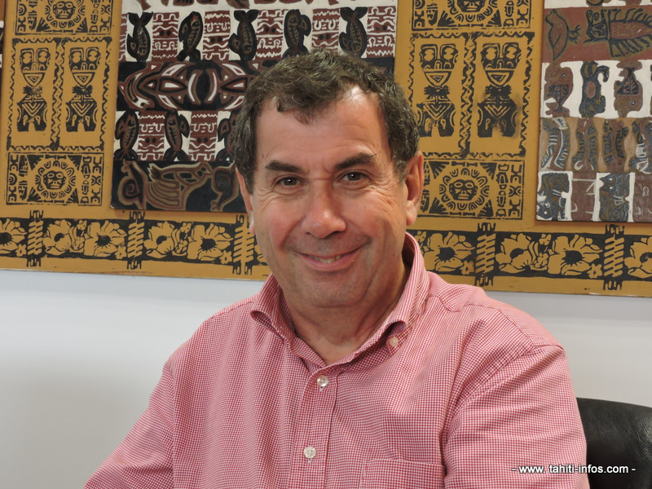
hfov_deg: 24.4
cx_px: 326
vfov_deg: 18.4
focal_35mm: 80
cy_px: 244
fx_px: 1507
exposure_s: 1/15
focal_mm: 14.3
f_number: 4.5
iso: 450
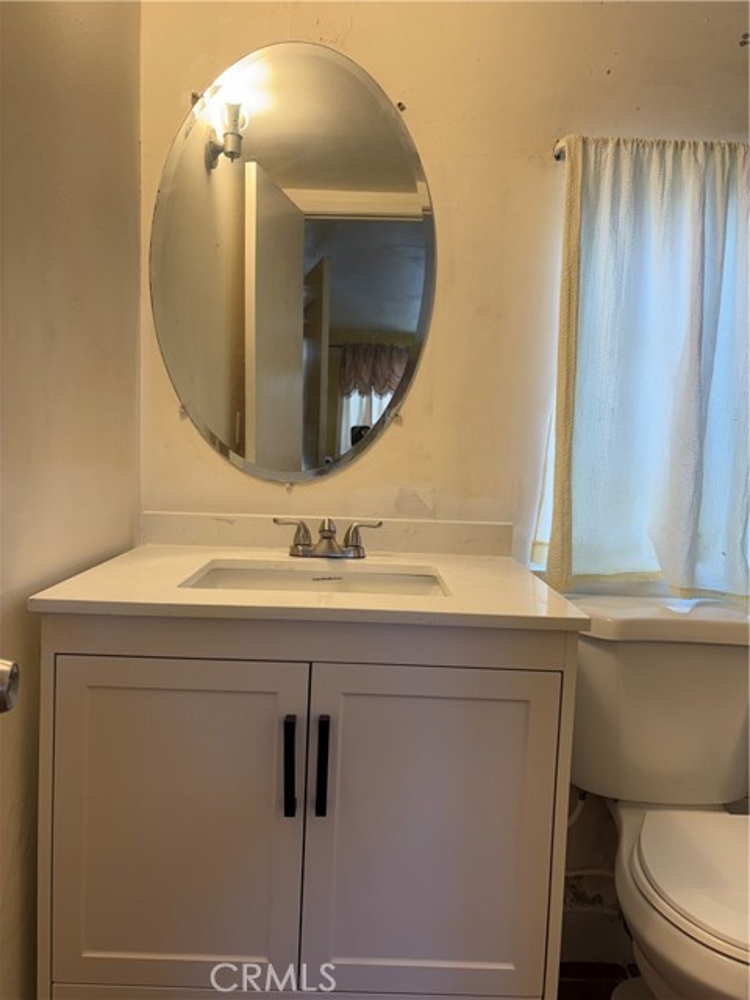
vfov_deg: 67.3
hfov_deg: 53.1
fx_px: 751
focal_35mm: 26
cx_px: 375
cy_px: 500
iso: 40
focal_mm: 5.96
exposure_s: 1/120
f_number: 1.6
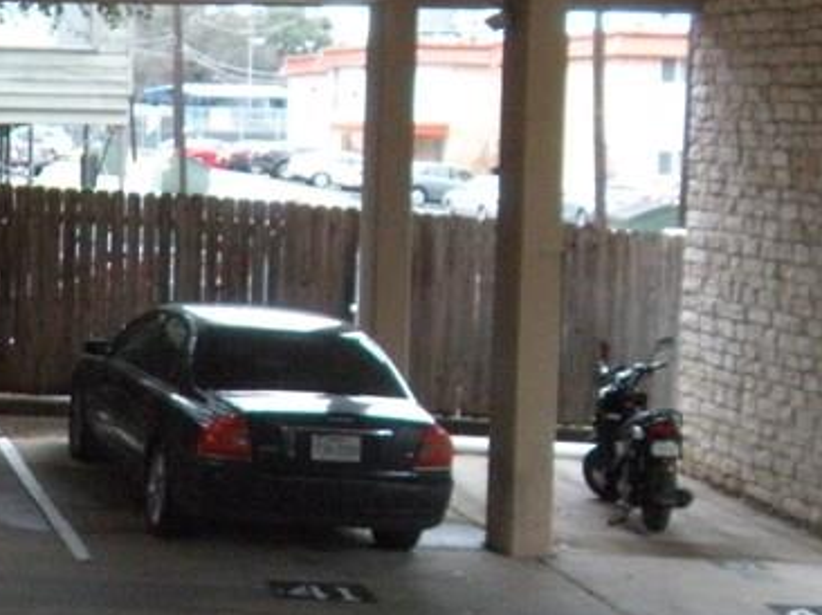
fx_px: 2326
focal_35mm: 98
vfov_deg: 15.1
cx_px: 72
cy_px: 301
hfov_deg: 19.6
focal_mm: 5.9
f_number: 3.8
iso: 400
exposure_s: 1/46.2
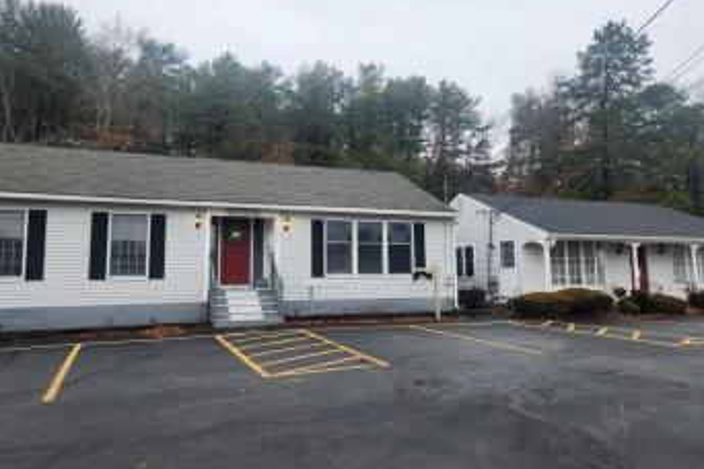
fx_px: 548
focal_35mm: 28
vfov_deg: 46.4
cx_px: 344
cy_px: 220
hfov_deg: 65.5
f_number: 1.8
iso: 20
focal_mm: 5.4
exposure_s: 1/342
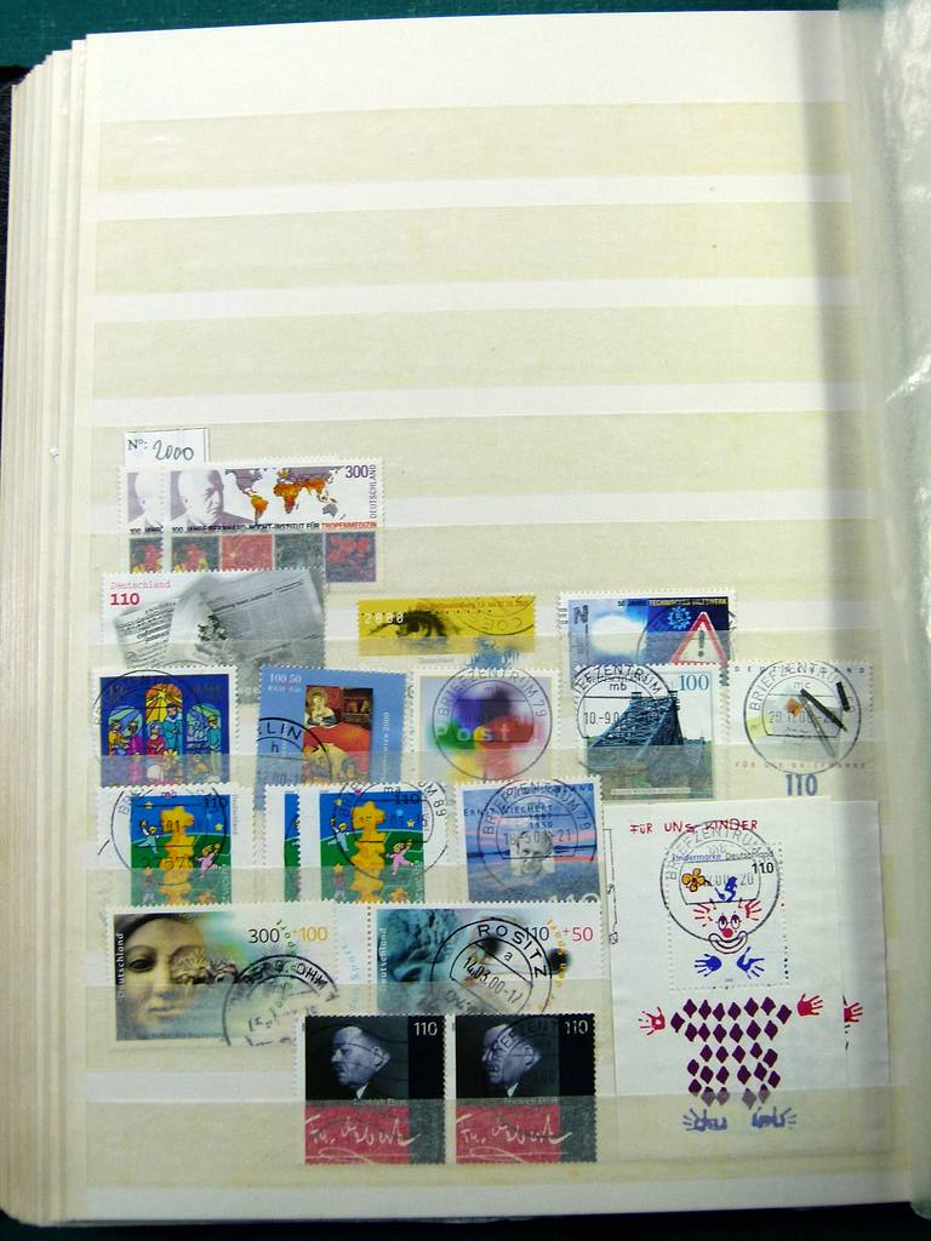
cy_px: 620
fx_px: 1255
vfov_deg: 52.6
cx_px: 466
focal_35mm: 35
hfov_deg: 40.7
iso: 100
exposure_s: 1/100
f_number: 4
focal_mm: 6.3
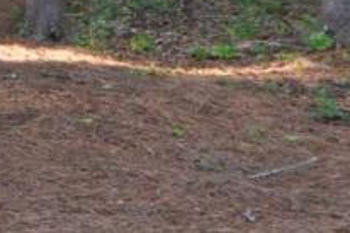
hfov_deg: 16.7
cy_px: -268
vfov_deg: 11.4
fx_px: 1020
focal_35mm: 105
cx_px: -248
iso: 400
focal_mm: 12
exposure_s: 1/100
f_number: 5
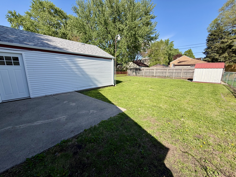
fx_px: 95
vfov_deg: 85.7
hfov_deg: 102.1
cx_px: 118
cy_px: 88
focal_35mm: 14
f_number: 2.2
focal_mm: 2.22
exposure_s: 1/770
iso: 32
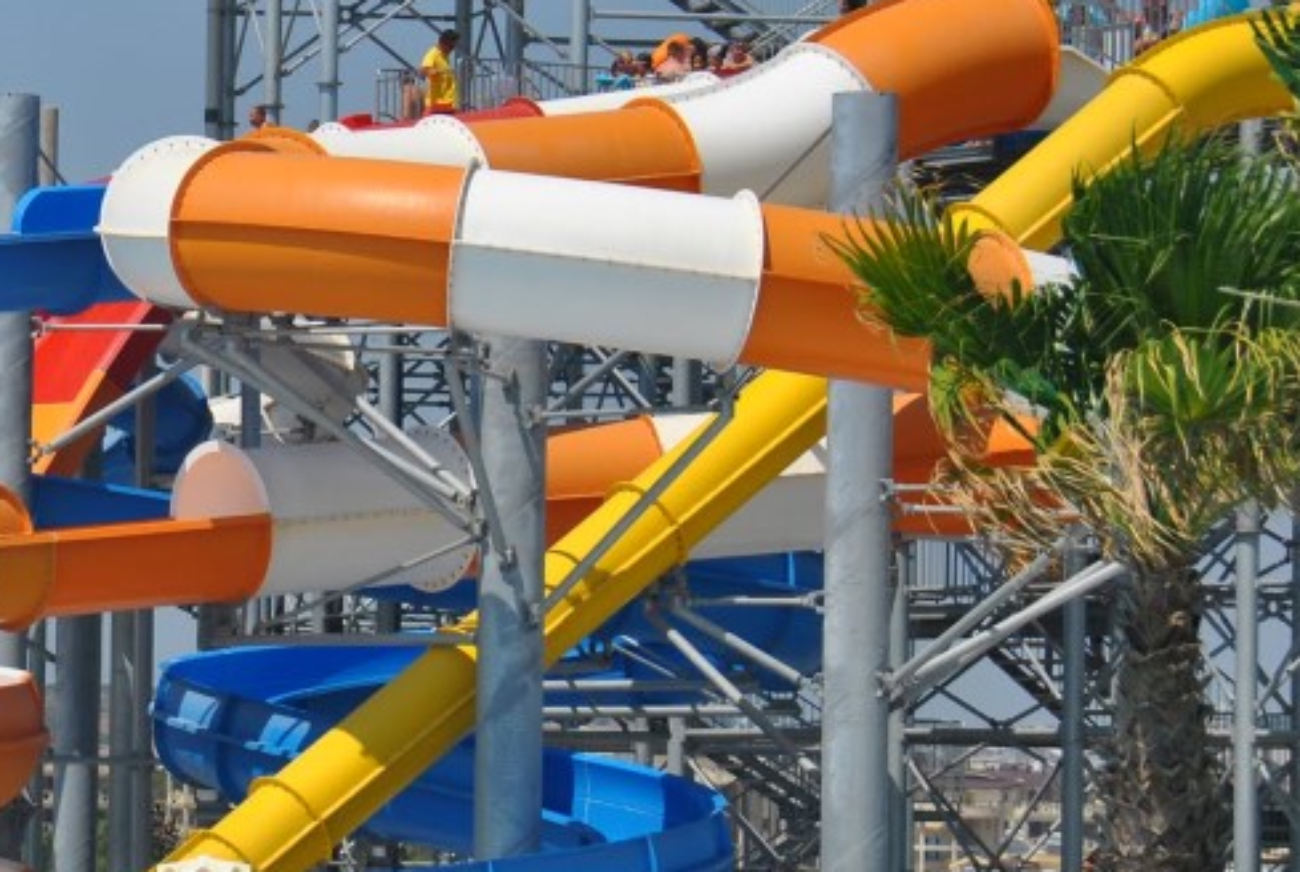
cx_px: -20
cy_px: 542
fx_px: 7886
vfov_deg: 6.3
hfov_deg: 9.4
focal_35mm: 218
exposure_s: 1/800
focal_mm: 62
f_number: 7.1
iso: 100
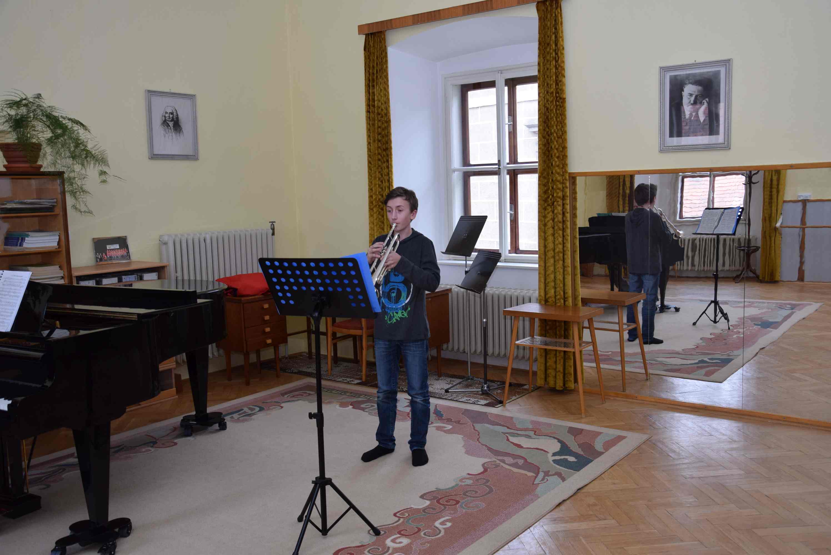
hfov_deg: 57.2
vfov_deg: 40.0
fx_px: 762
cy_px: 278
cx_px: 416
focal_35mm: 33
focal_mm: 22
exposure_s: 1/100
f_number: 5.6
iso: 400
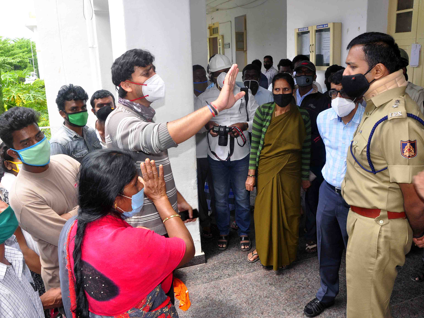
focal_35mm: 30
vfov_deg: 46.8
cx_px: 205
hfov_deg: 59.9
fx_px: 367
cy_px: 163
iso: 400
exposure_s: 1/125
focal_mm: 18
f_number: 9
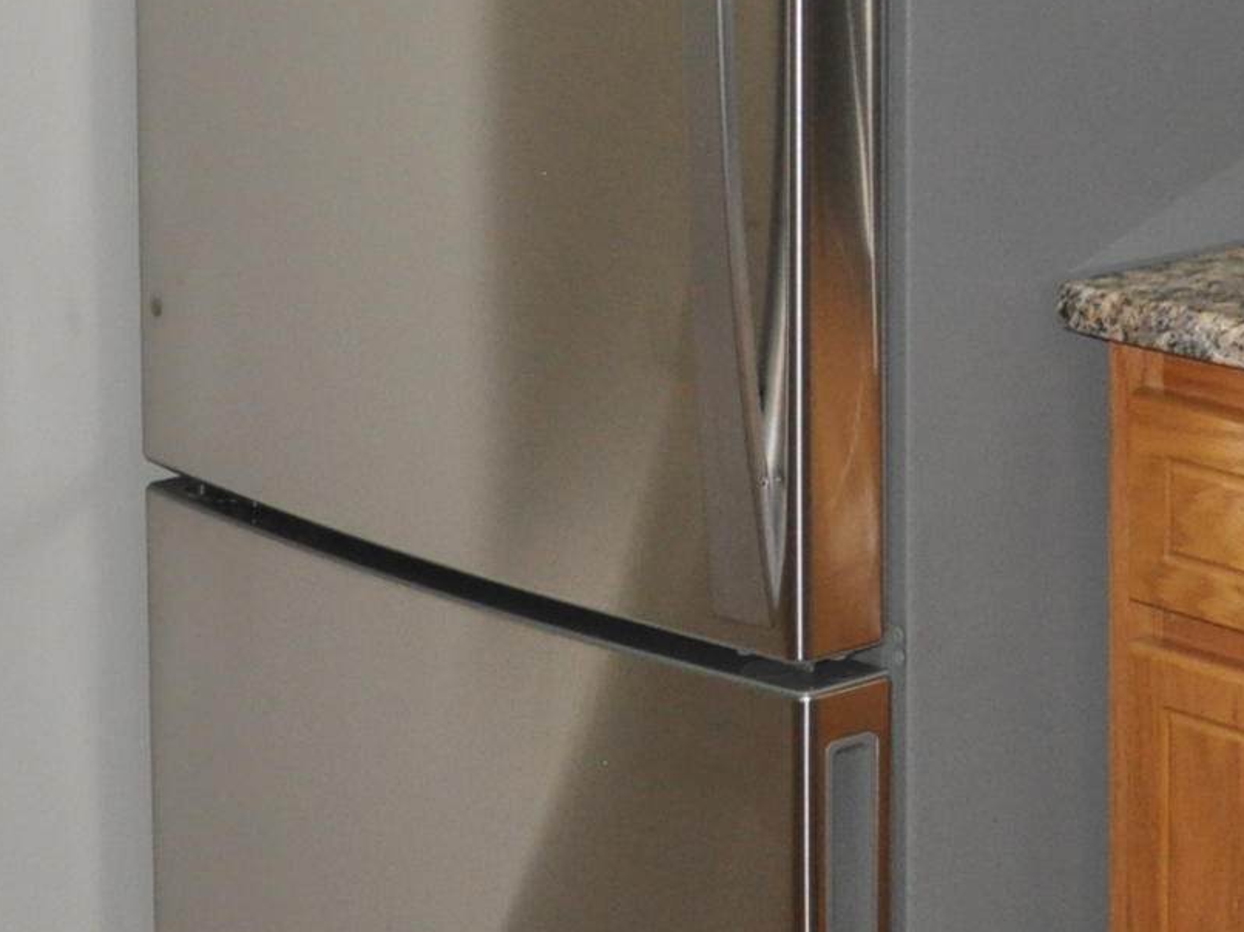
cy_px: -208
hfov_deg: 15.7
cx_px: 1689
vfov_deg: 12.2
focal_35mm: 118
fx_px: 4239
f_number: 3.8
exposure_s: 1/60
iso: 800
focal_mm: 22
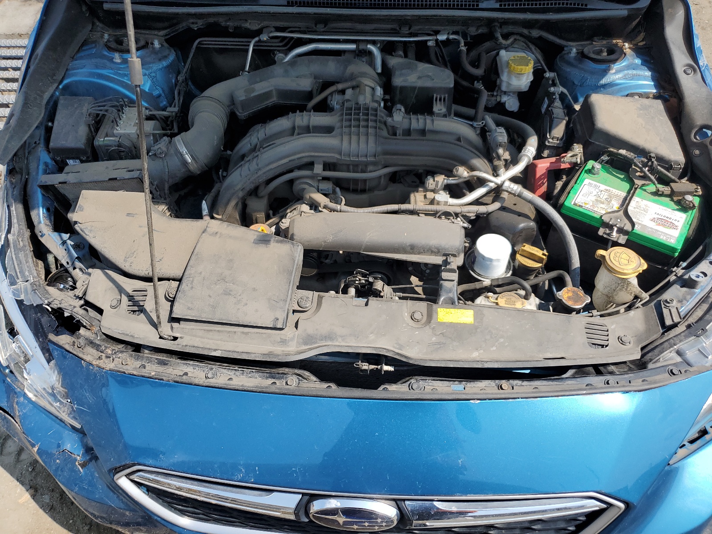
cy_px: 267
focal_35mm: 26
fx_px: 535
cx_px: 356
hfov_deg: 67.3
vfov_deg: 53.1
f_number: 1.5
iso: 50
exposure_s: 1/2000
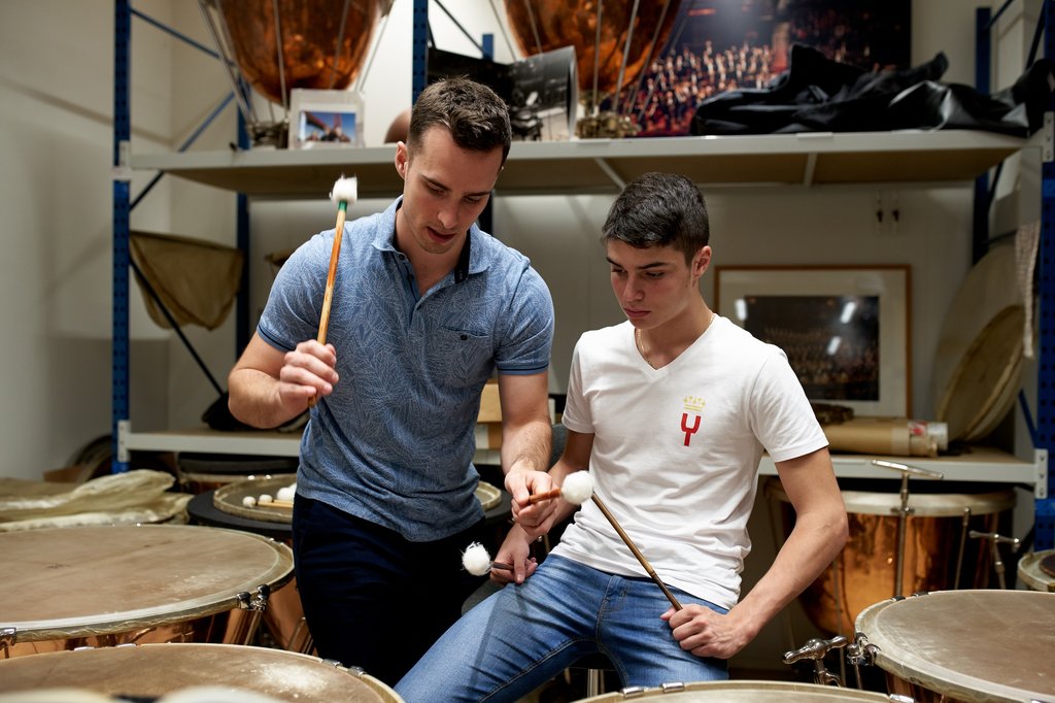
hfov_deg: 54.4
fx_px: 1025
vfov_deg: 37.8
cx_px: 528
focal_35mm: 35
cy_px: 352
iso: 640
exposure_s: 1/160
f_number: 2.5
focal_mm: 35
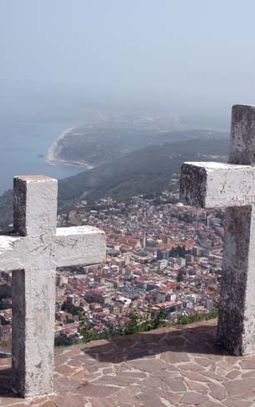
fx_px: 712
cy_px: 203
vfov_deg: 32.0
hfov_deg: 20.3
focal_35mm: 64
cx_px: 164
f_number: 7.5
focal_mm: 11.6
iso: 100
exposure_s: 1/535
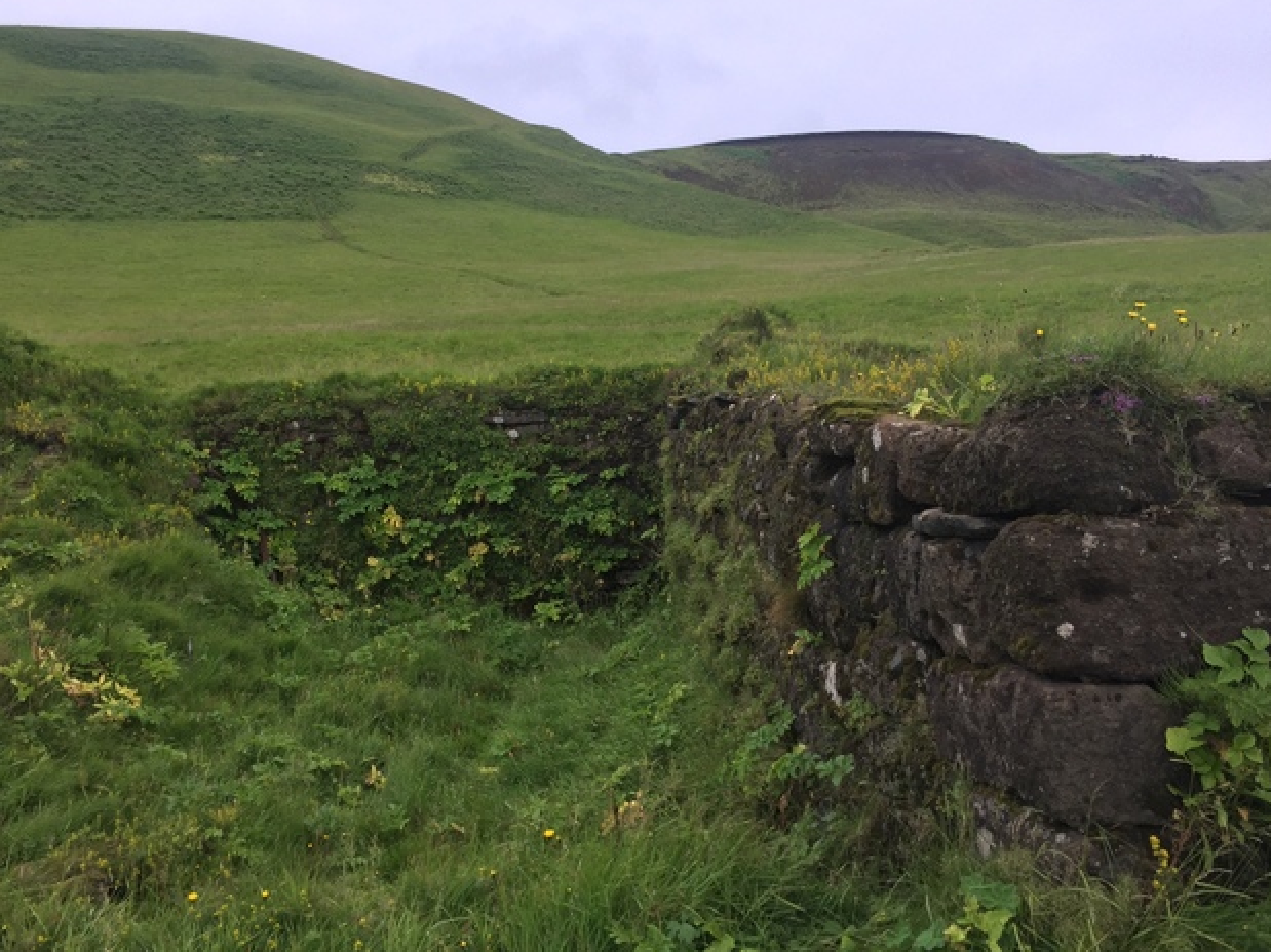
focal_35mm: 30
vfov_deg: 46.8
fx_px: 1101
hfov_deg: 60.0
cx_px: 624
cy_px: 462
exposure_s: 1/273
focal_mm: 4.15
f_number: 2.2
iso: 32
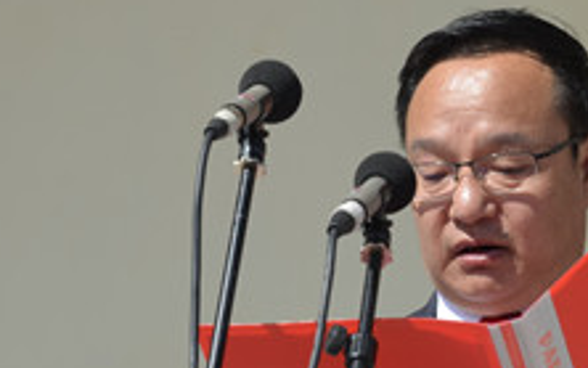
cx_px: 531
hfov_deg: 10.8
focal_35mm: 193
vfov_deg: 6.8
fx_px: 3101
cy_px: 171
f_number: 8
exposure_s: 1/250
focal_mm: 45
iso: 110
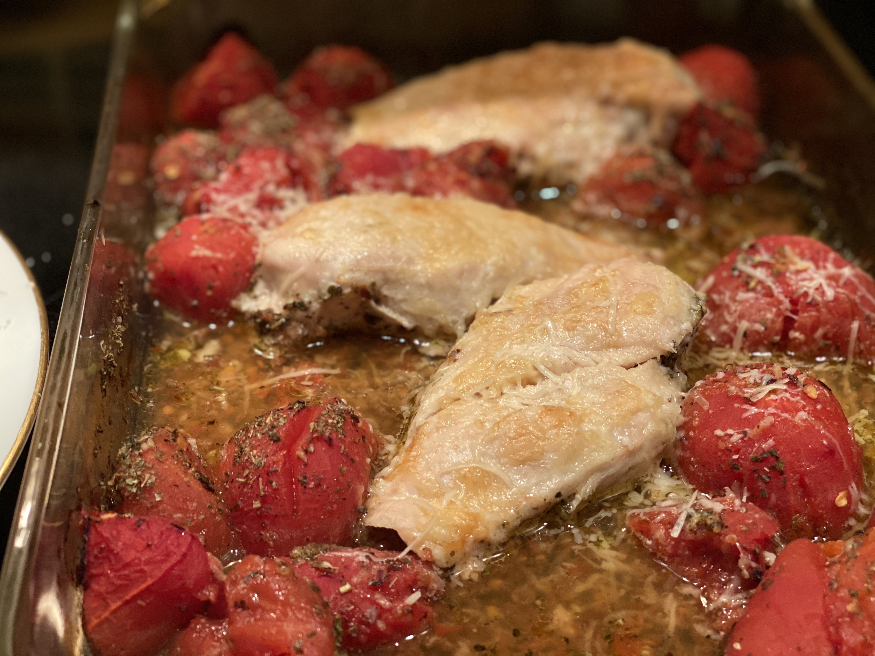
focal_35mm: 52
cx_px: 438
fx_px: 1314
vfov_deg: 28.0
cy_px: 328
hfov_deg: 36.8
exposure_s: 1/40
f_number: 2
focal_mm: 6
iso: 200
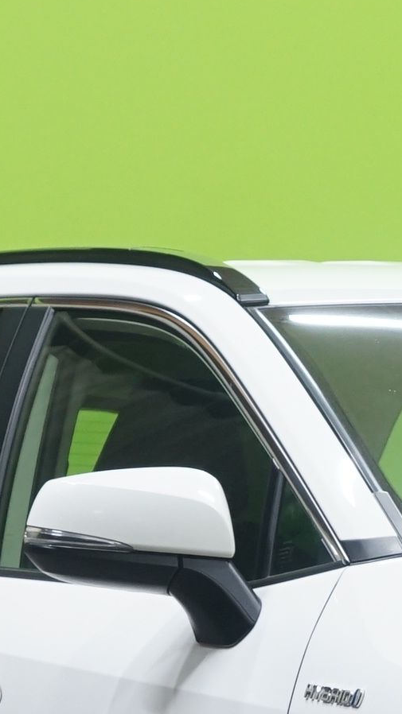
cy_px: 752
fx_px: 4871
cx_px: 681
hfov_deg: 4.7
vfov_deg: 8.3
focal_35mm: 257
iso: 800
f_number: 5.6
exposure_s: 1/25
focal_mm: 56
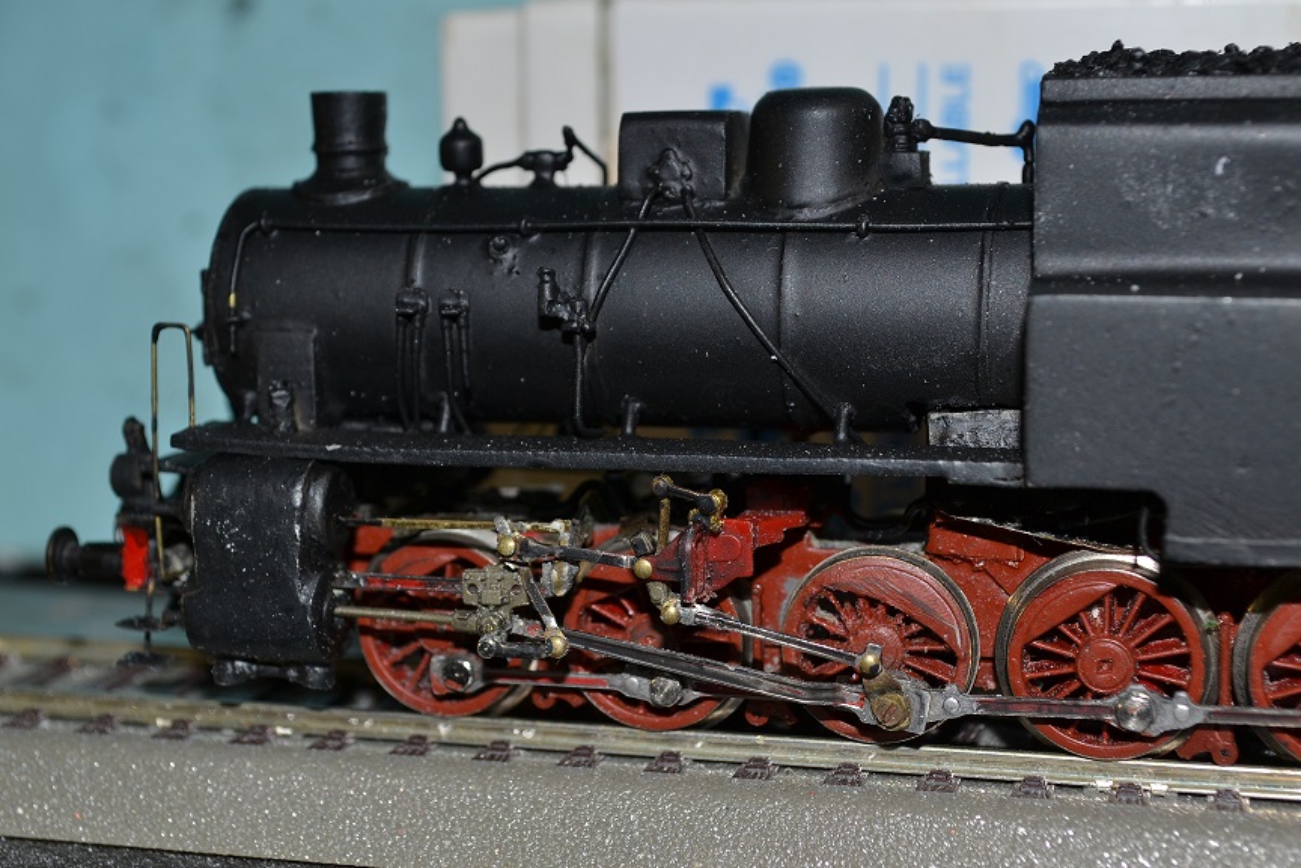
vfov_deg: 22.6
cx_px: 650
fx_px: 2168
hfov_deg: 33.4
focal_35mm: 60
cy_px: 434
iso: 100
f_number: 8
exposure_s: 1/60
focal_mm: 40
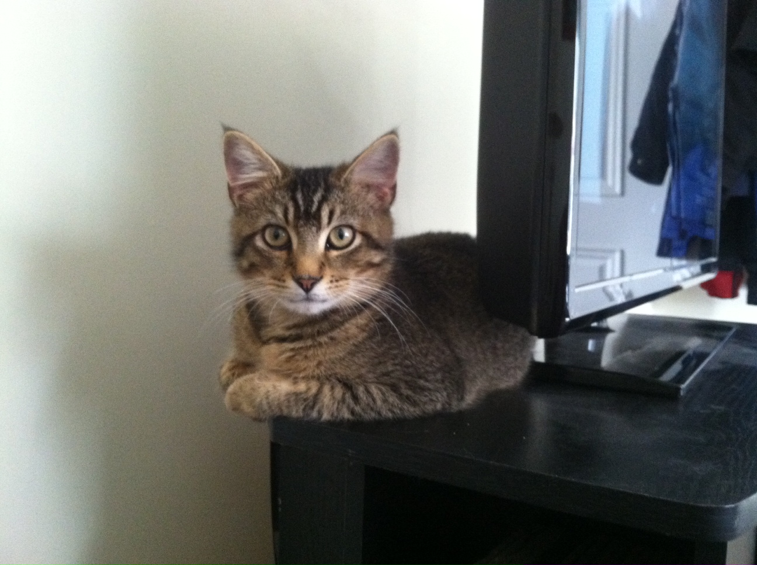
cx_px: 378
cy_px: 282
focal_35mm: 35
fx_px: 764
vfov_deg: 40.6
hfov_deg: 52.7
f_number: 2.8
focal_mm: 3.85
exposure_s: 1/15
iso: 500
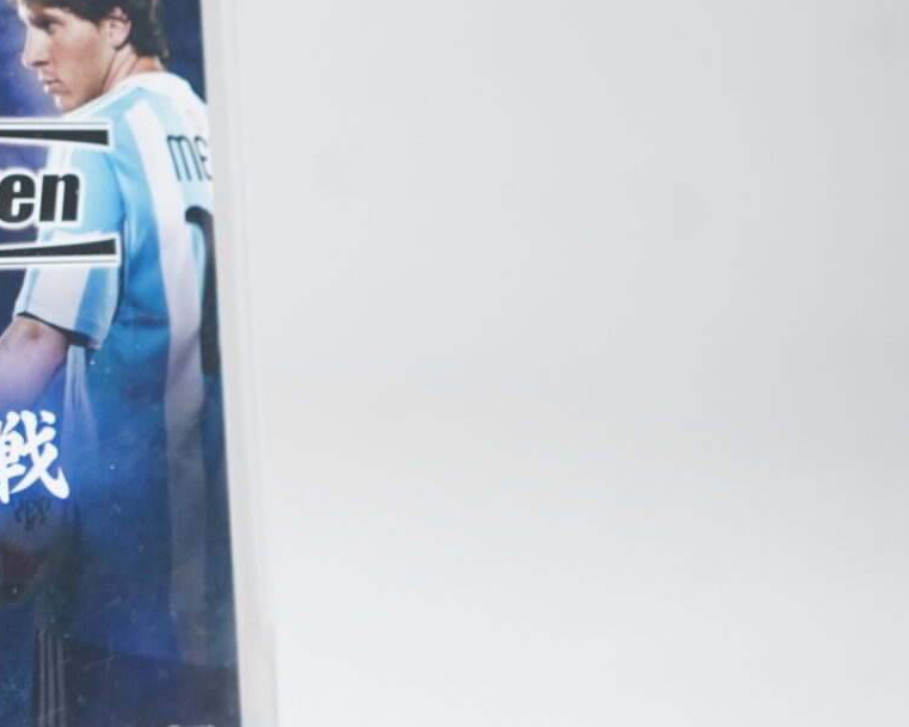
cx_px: -167
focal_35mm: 120
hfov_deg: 15.5
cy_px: 199
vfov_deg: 12.8
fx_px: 3229
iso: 1000
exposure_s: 1/40
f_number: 5
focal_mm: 38
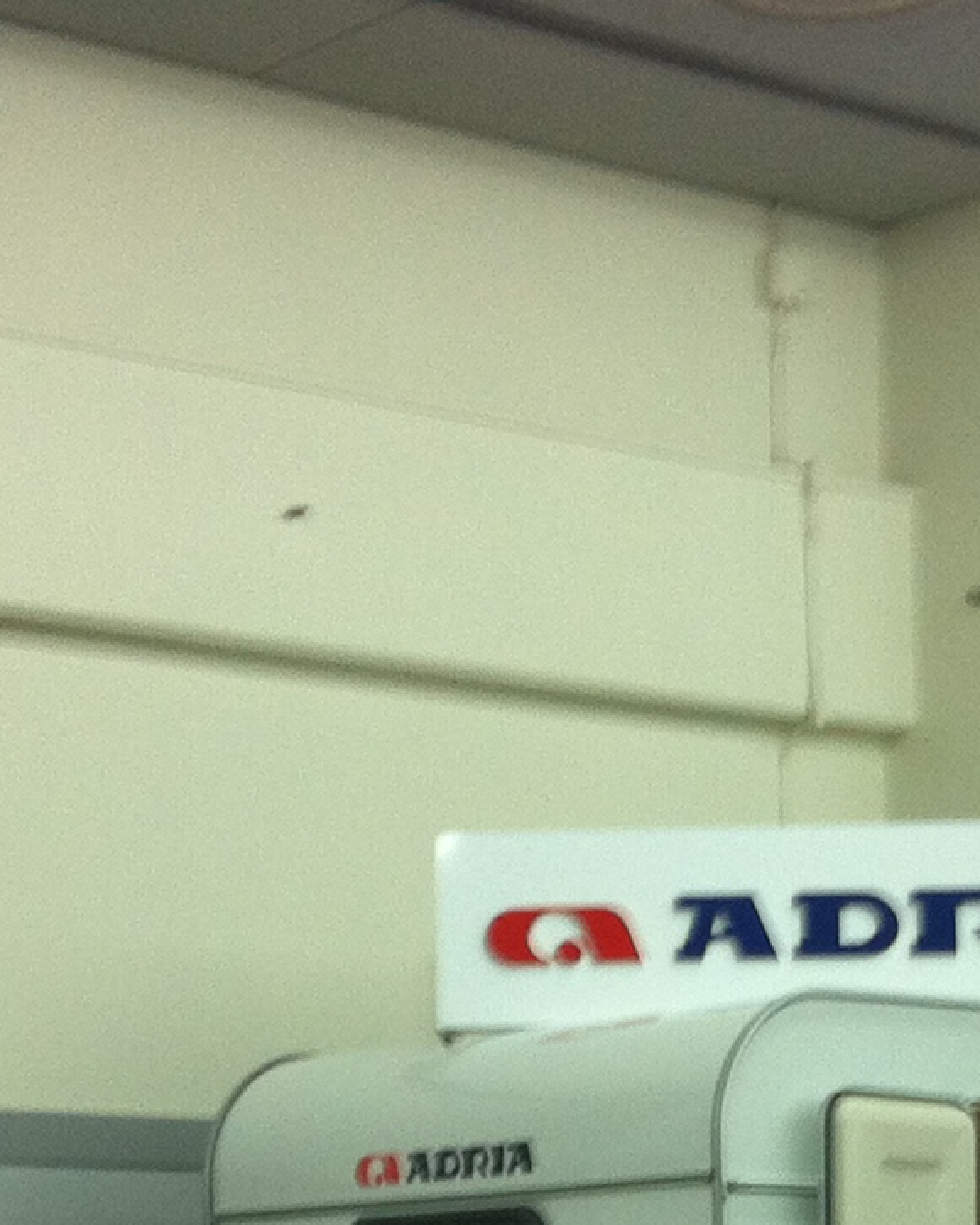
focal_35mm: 122
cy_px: 1598
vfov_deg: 15.0
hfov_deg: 12.6
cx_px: 728
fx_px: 4423
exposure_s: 1/17
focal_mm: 3.85
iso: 80
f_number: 2.8
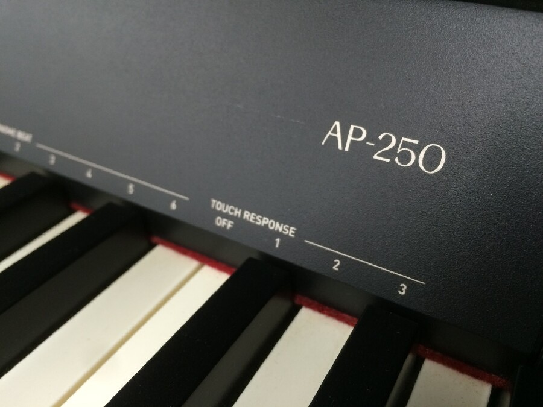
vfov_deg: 48.2
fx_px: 455
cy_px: 204
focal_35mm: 29
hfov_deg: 61.7
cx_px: 272
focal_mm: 4.15
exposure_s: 1/30
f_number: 2.2
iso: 100
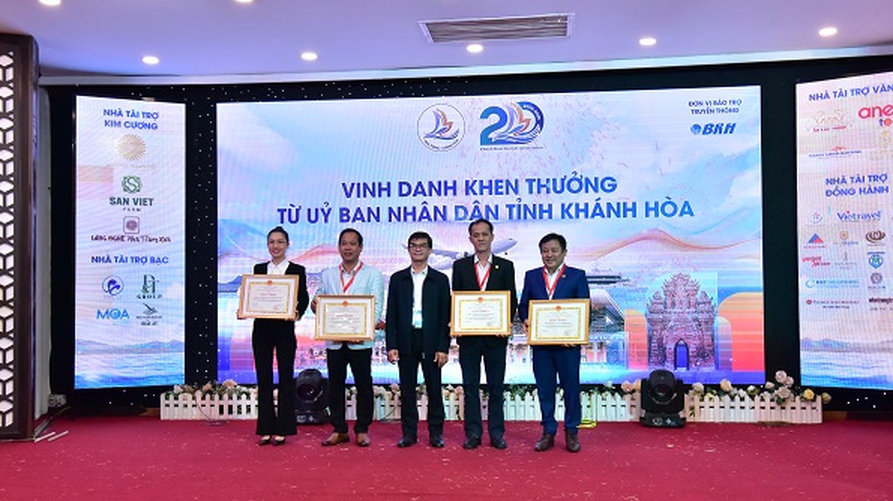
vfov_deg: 31.9
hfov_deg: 54.0
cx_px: 447
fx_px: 876
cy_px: 273
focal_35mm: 37
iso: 3200
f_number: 10
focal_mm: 35
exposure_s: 1/200
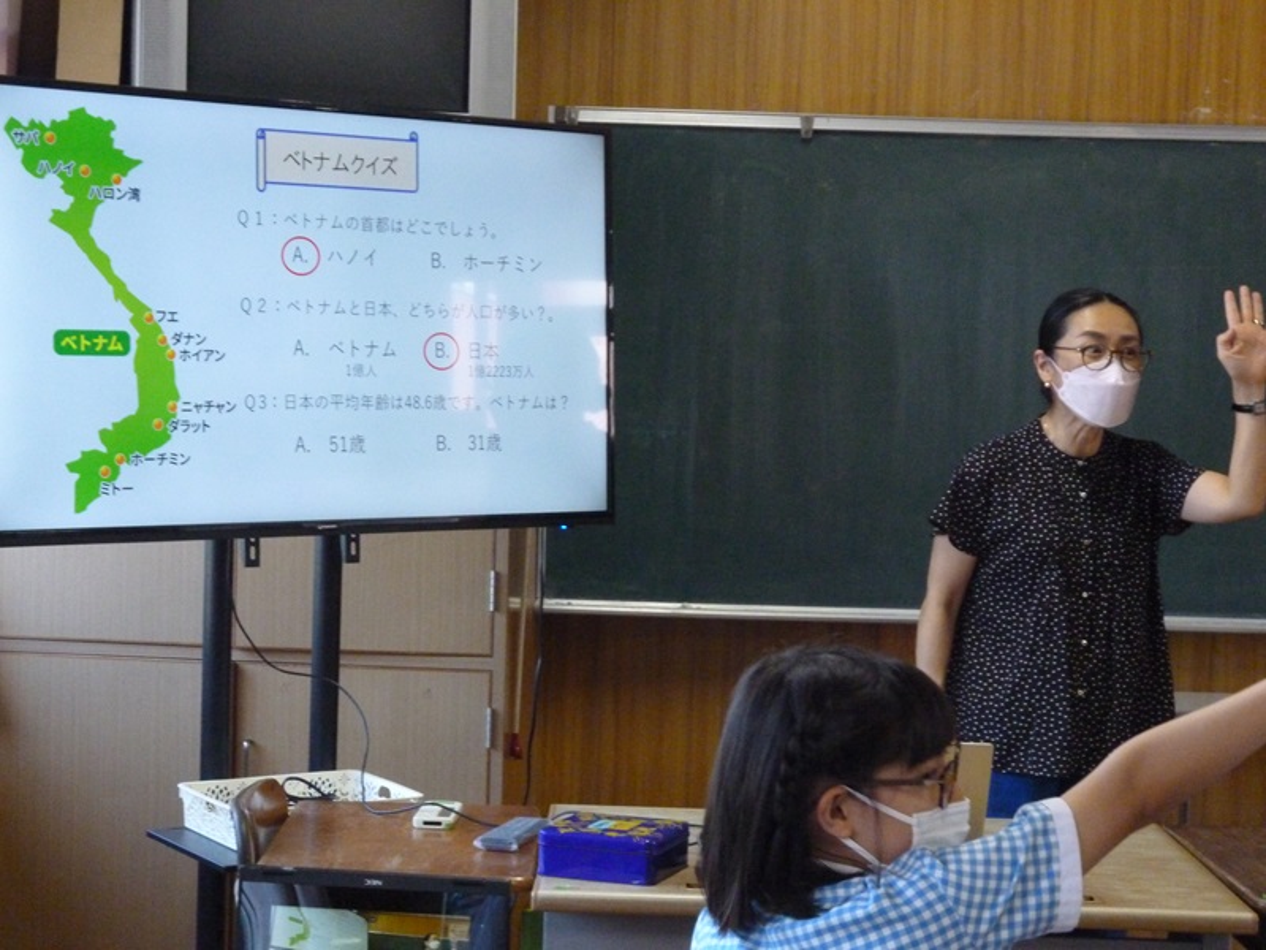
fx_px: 2560
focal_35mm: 70
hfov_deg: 27.8
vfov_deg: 21.0
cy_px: 475
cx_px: 633
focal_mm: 12.5
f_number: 5
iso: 800
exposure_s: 1/50
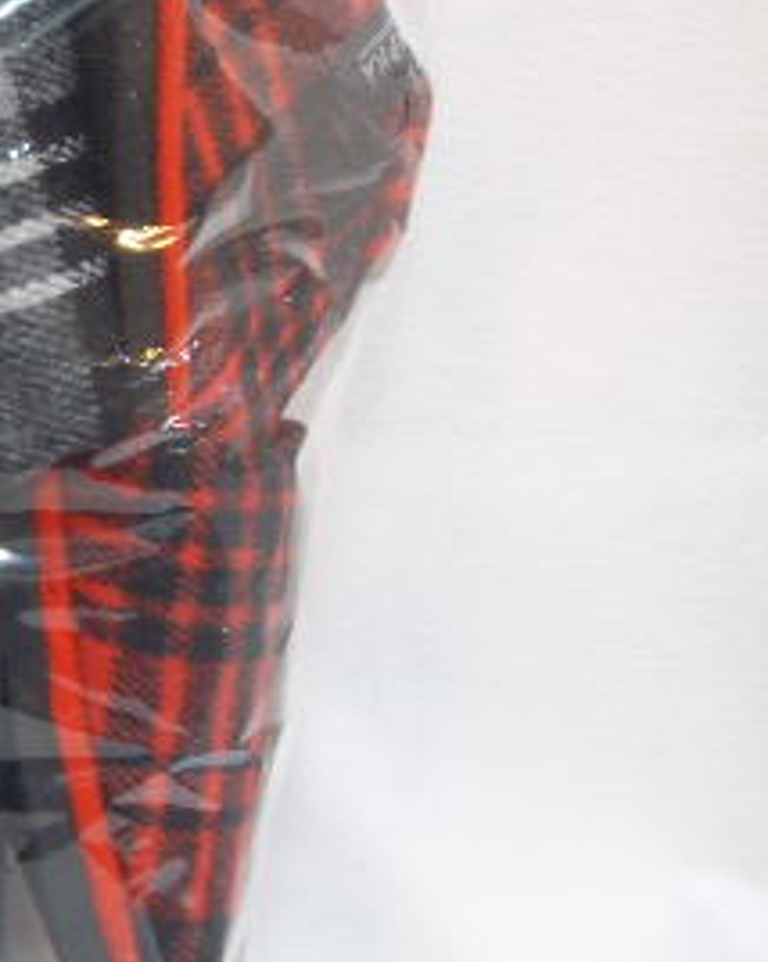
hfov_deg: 15.7
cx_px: -352
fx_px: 2588
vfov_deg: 21.0
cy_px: 391
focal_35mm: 91
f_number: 3.5
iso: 63
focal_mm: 6.6
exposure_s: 1/6
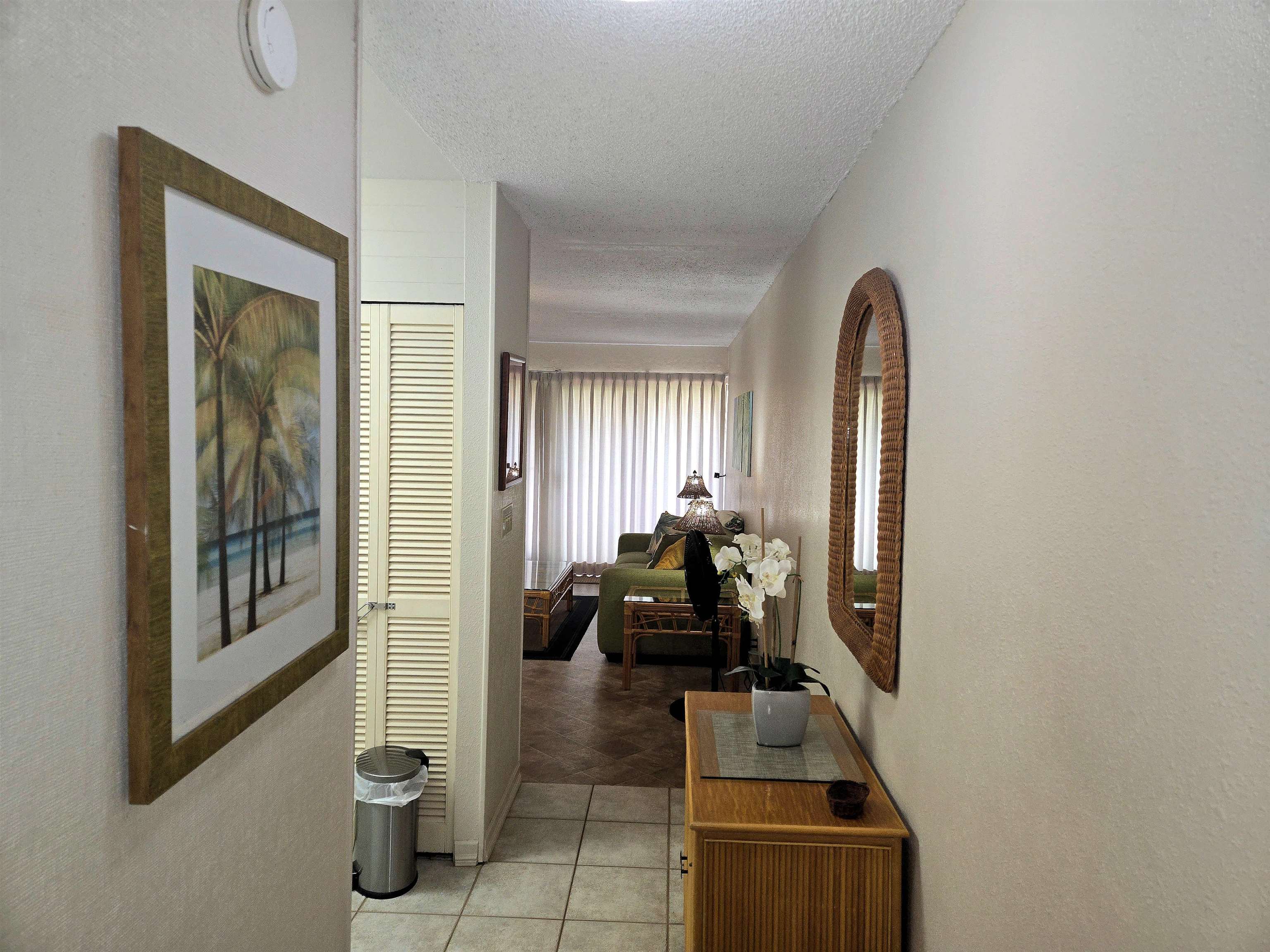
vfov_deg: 58.9
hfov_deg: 73.9
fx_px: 844
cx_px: 635
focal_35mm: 23
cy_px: 476
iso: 100
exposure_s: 1/40
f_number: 1.8
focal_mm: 5.4
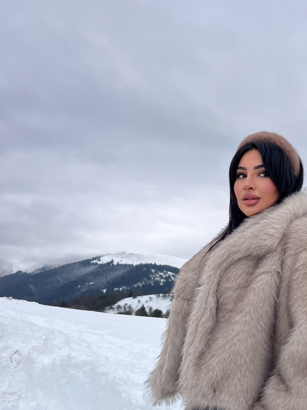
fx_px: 520
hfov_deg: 31.8
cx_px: 256
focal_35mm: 44
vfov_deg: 42.8
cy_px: 234
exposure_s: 1/287
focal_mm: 5.7
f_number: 1.5
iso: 40
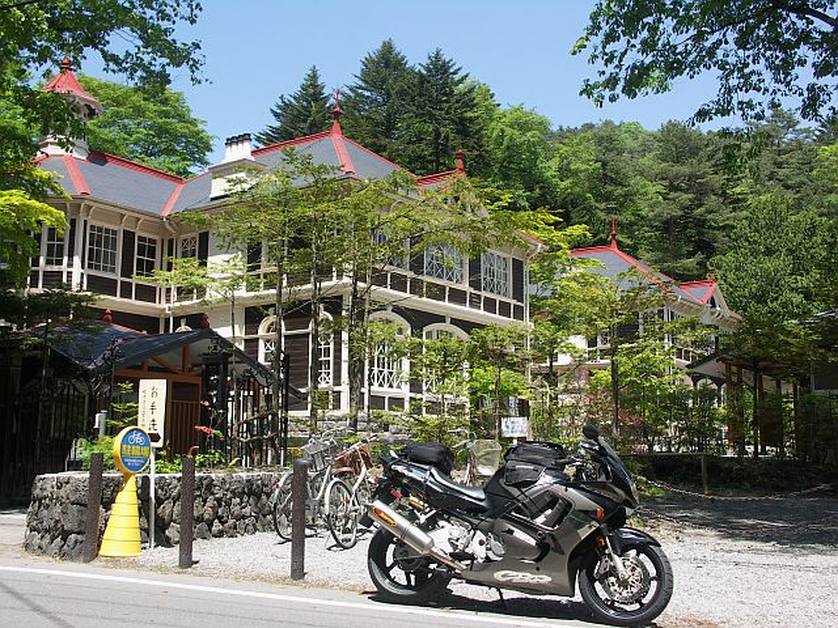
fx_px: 896
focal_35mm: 37
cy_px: 314
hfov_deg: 50.1
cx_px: 419
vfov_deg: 38.7
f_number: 5
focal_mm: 9.7
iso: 50
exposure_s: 1/160
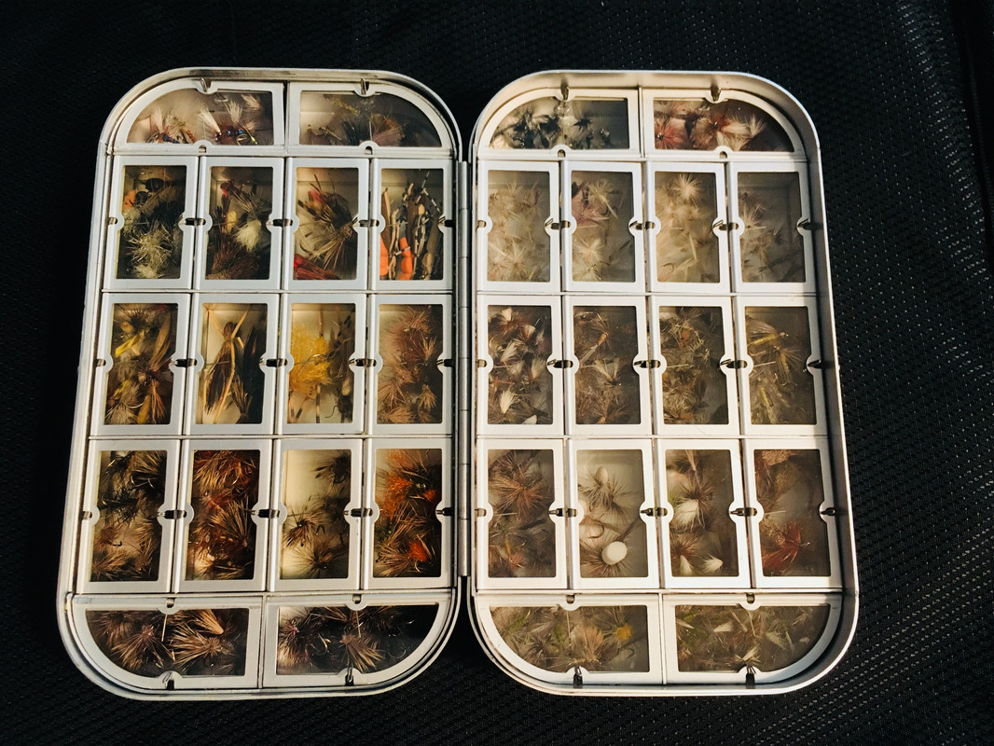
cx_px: 497
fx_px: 833
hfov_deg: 61.6
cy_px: 373
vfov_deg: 48.2
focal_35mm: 29
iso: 100
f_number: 2.2
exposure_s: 1/30
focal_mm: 4.15
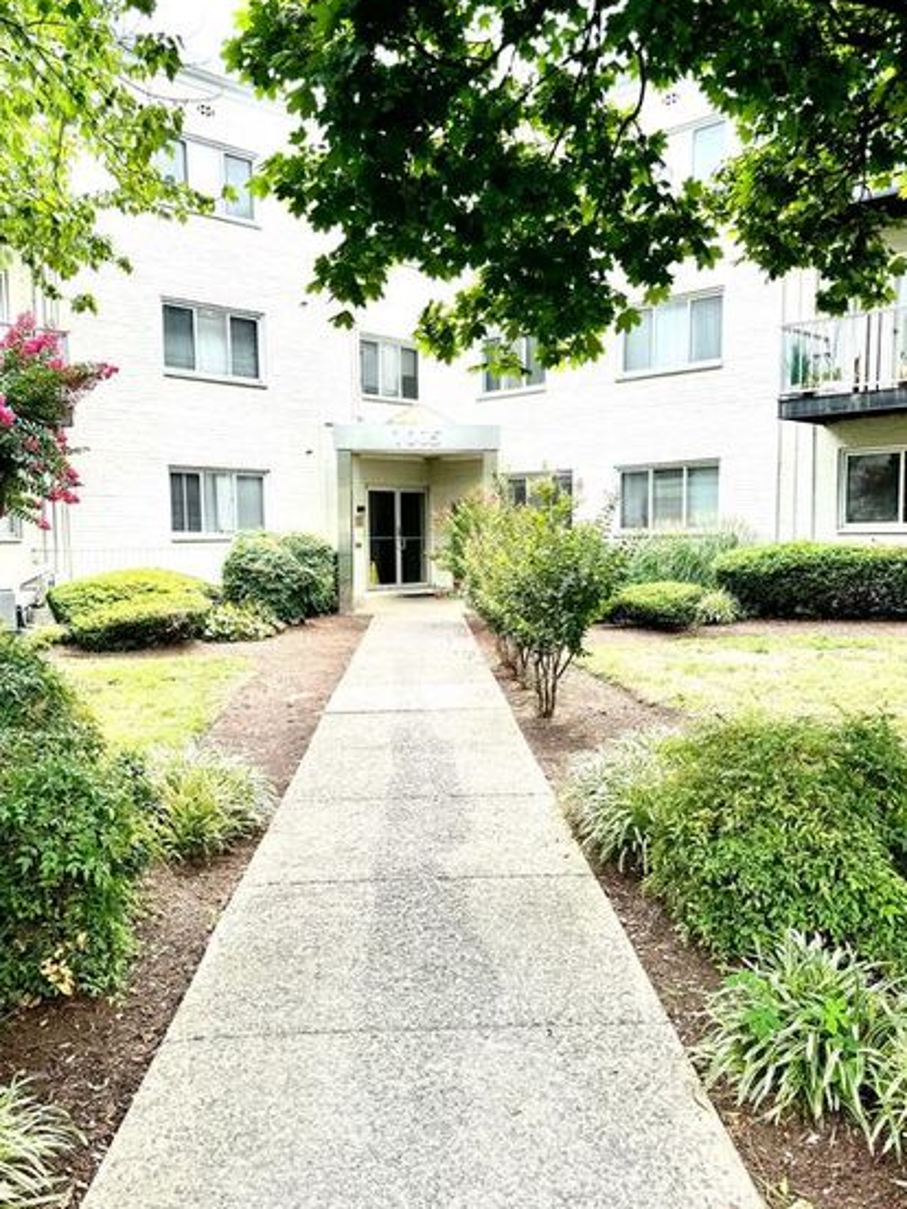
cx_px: 443
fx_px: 1013
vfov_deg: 61.6
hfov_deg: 48.2
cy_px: 630
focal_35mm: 29
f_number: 1.78
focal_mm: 6.76
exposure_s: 1/1172
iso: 80
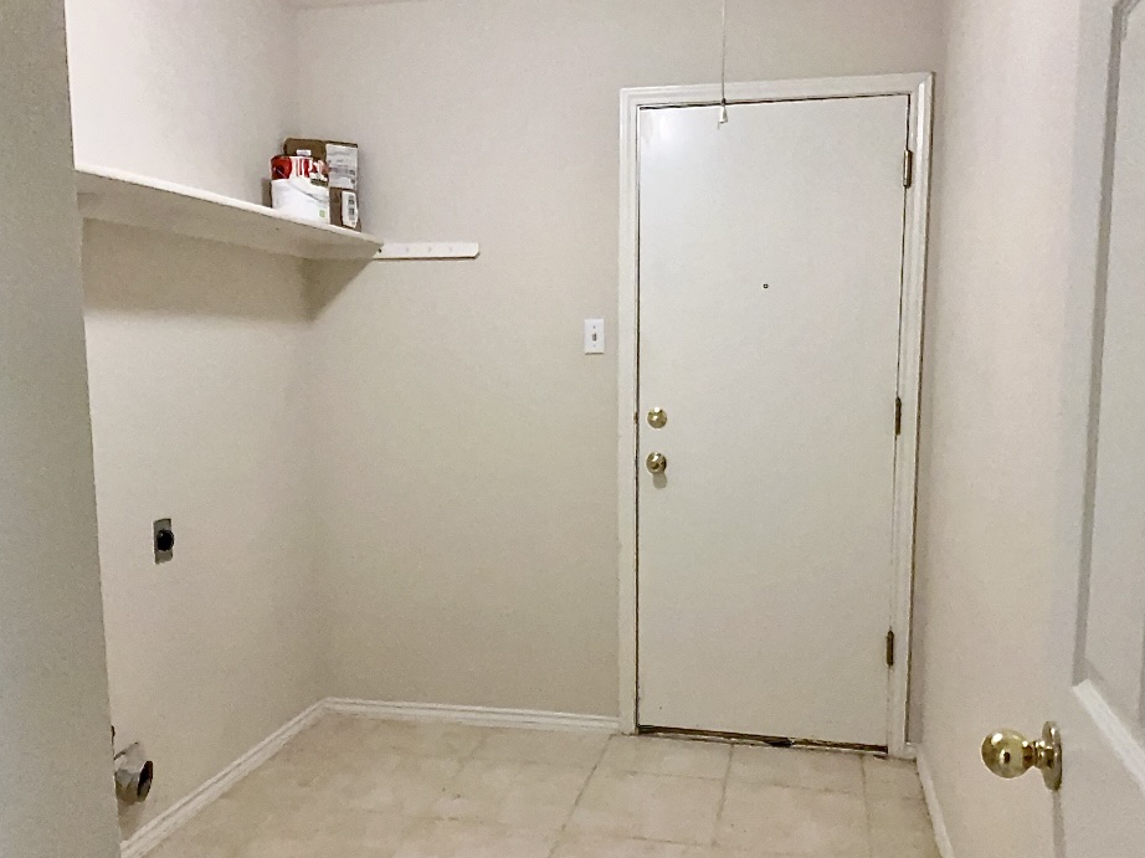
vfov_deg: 46.7
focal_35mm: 30
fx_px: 992
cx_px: 595
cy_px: 463
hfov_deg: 60.0
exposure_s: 1/100
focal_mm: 3
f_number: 1.8
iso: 400
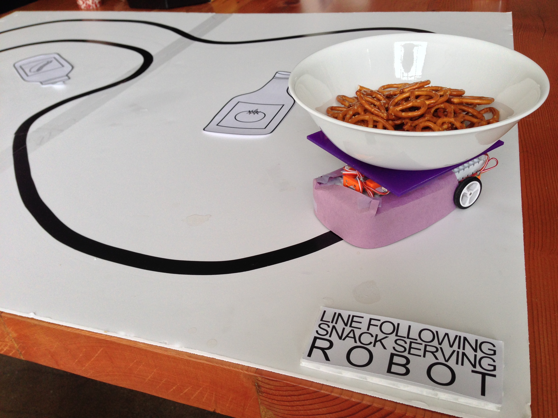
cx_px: 279
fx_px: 532
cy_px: 209
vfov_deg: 42.9
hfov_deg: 55.4
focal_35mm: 33
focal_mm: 4.12
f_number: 2.4
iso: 64
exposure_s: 1/120
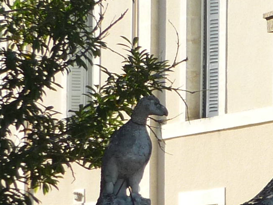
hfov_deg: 7.2
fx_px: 2161
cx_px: 348
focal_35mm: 274
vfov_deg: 5.4
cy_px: 119
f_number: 3.4
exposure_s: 1/400
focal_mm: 9.1
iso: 100
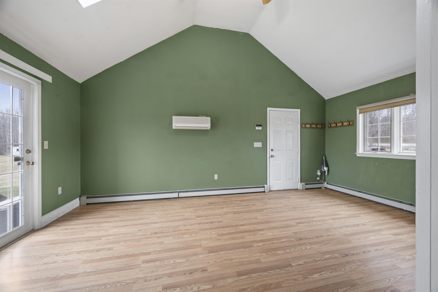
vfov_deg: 79.1
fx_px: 176
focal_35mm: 14
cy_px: 146
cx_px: 219
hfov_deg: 102.3
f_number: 7.1
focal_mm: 14.5
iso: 250
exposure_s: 2
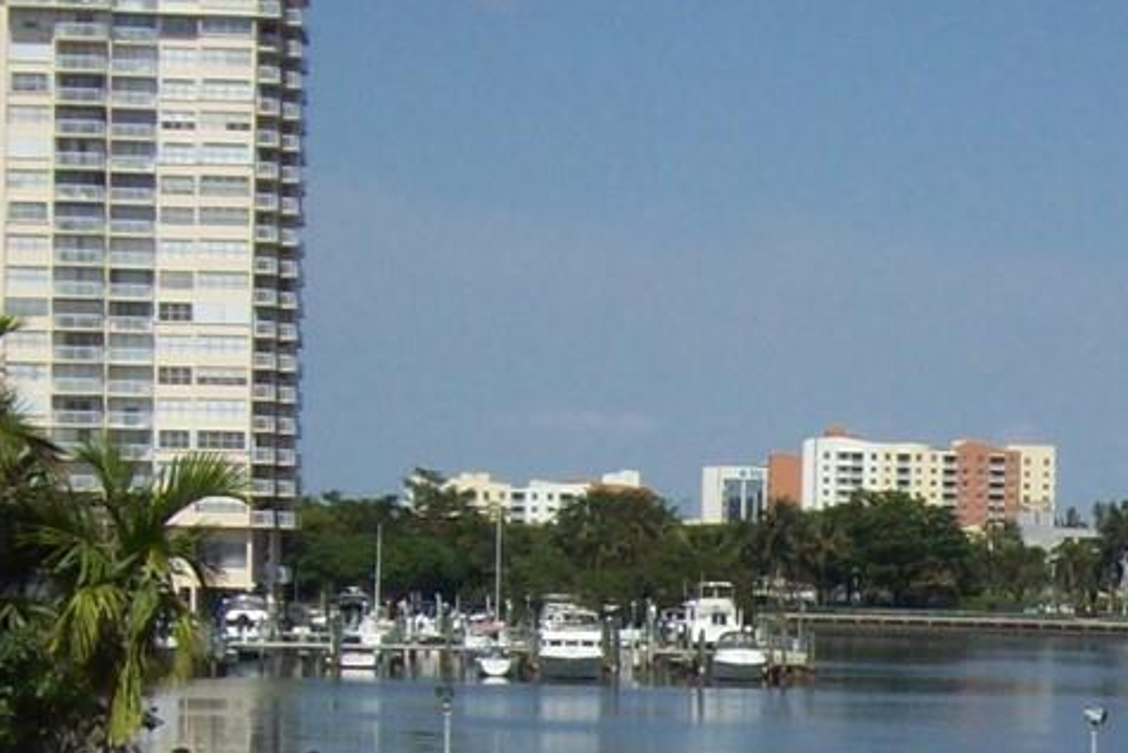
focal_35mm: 126
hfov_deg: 15.7
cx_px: 1346
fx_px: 3949
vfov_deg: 10.6
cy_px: 998
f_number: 4.8
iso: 80
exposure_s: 1/1196
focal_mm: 6
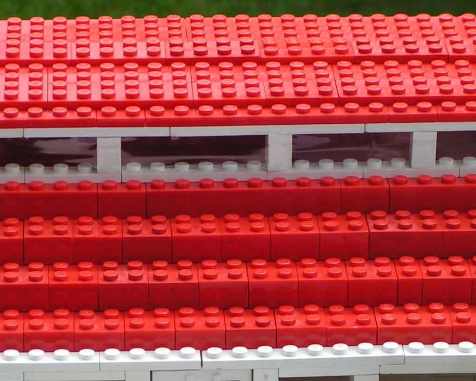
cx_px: 212
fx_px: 2958
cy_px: 321
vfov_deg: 7.3
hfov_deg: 9.2
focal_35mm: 210
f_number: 5.6
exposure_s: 1/250
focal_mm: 16.6
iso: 50
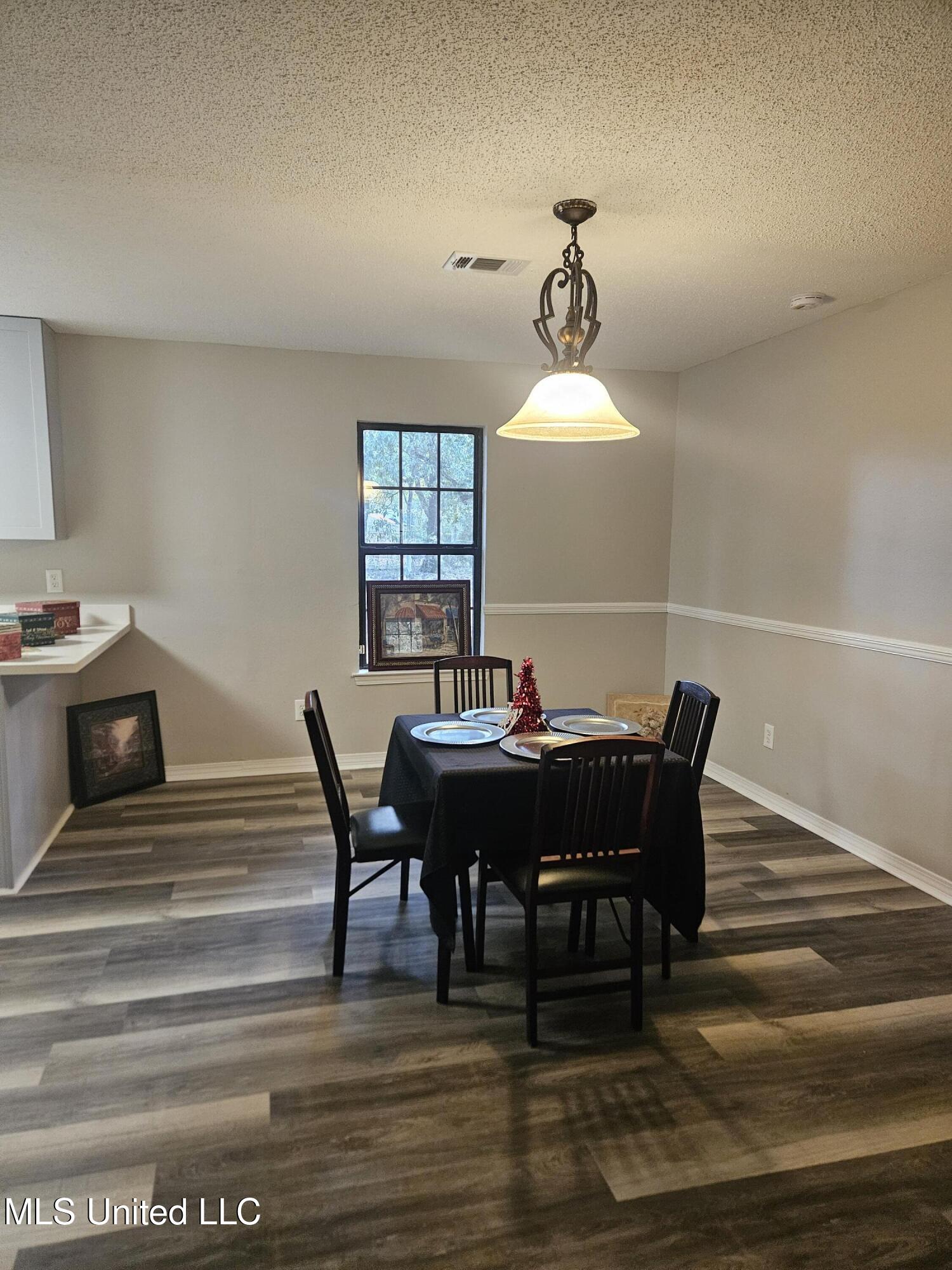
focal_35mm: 23
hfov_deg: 58.9
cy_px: 635
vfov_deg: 73.9
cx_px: 476
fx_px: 843
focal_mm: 5.4
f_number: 1.8
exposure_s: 1/120
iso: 640
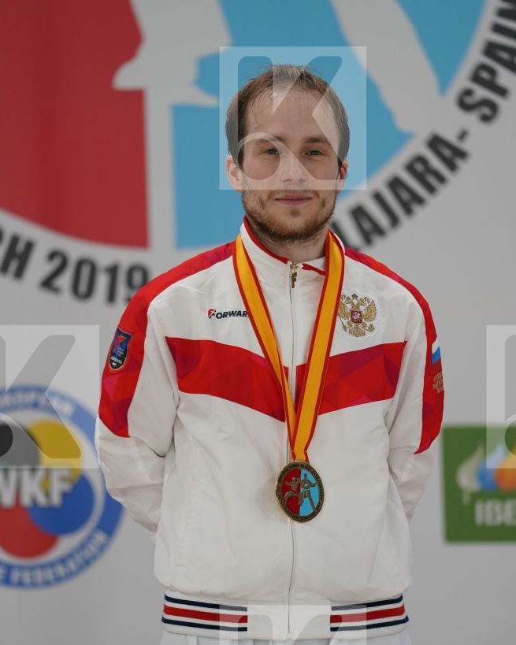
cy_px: 397
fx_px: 5251
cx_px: 293
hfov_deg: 5.6
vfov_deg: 7.0
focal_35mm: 275
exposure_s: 1/250
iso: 640
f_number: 2.8
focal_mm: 200
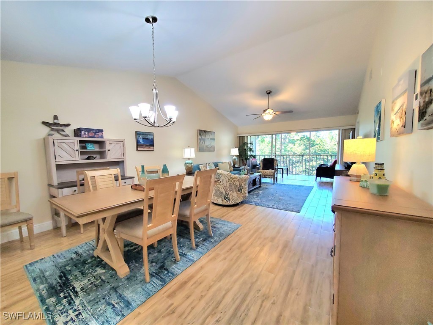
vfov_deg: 89.9
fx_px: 163
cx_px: 216
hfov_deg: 106.2
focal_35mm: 13
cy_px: 162
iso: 200
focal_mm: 1.8
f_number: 2.2
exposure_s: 1/60.2
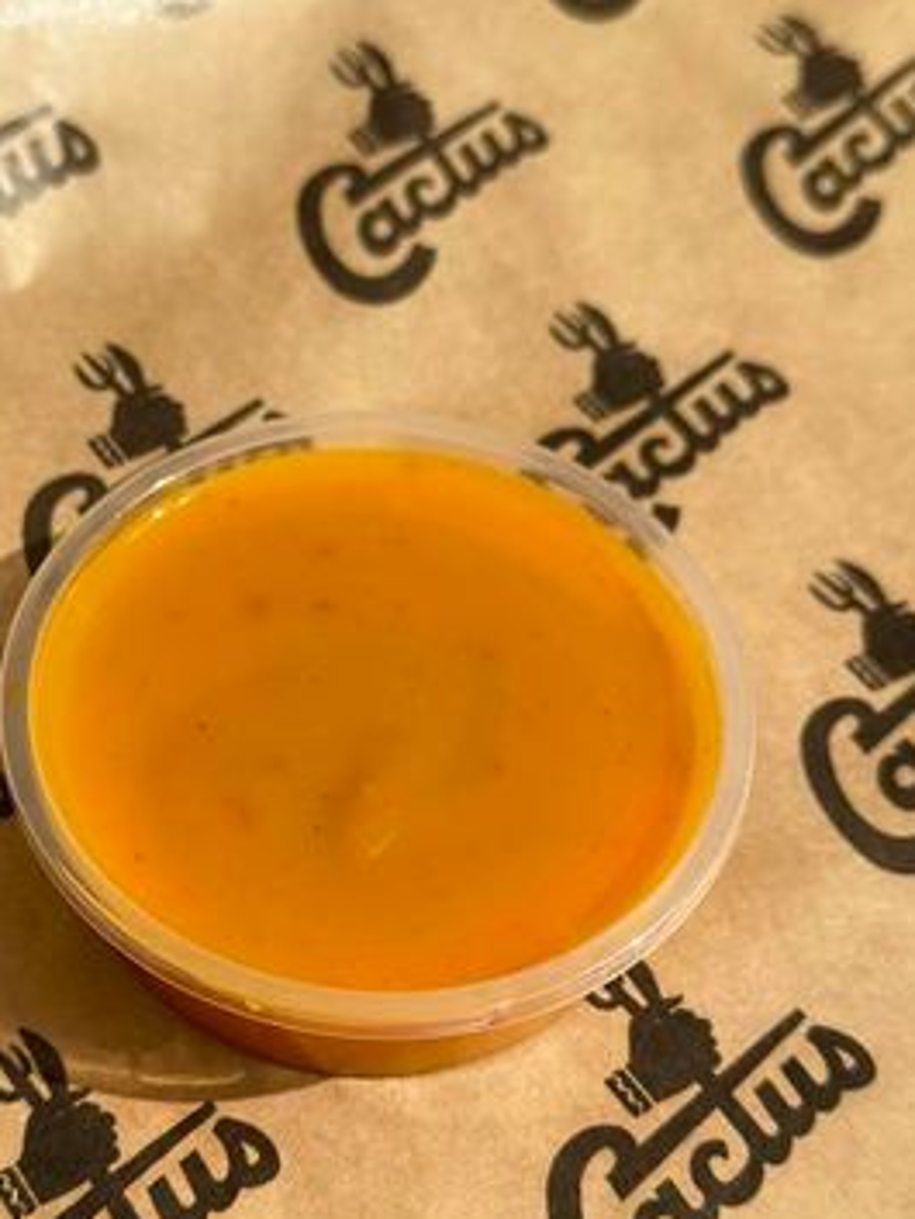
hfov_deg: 25.2
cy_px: 677
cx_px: 383
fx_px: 2043
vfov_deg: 33.2
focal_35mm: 58
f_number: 1.78
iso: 100
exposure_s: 1/7634
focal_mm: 6.86
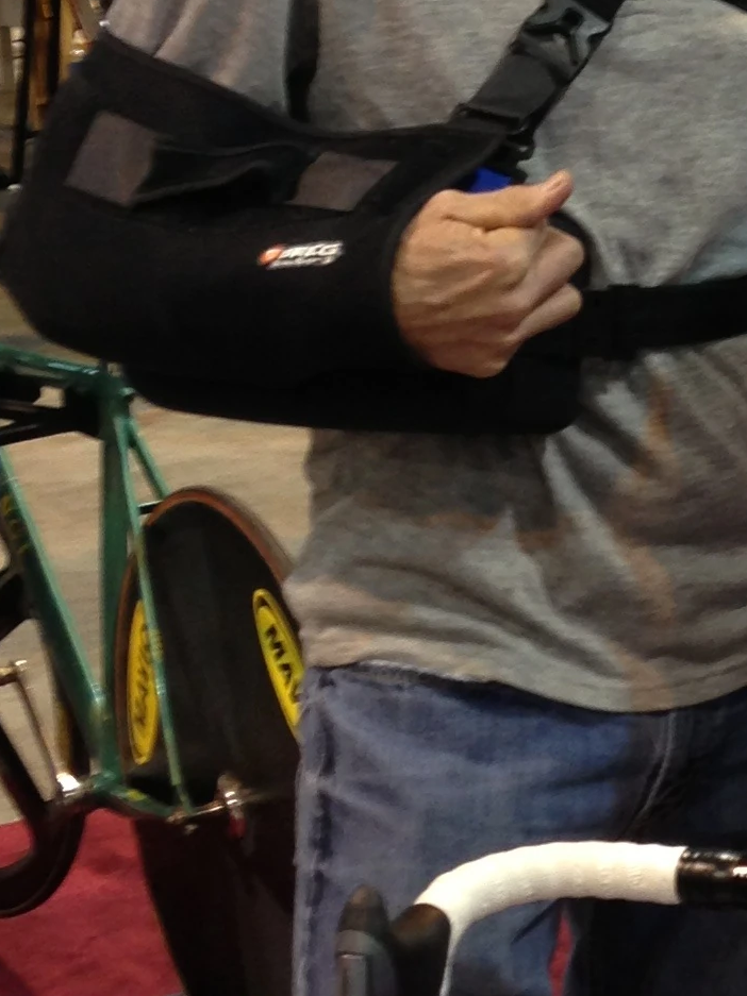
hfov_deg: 12.4
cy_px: 314
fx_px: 3311
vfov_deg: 17.1
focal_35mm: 115
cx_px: 1018
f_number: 2.4
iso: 80
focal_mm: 4.13
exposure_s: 1/20
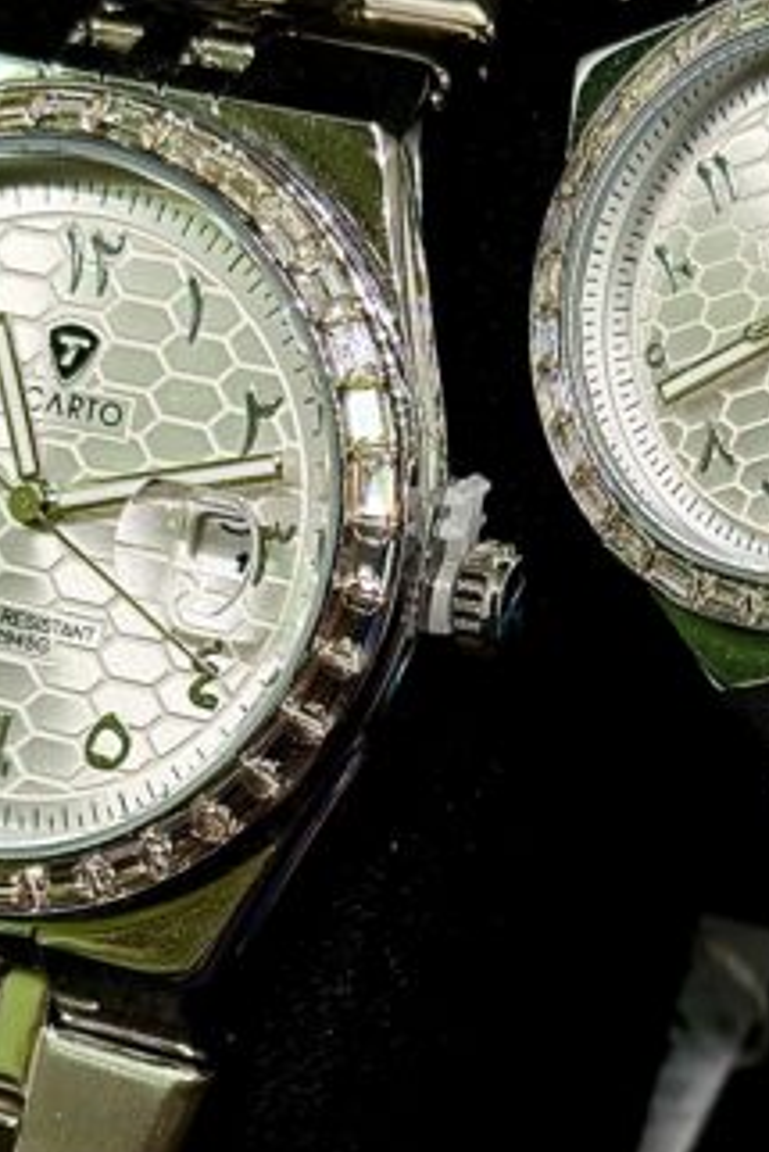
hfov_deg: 11.0
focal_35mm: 124
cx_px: 547
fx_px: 3969
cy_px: 769
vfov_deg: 16.5
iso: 80
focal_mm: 6.86
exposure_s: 1/196
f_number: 1.78
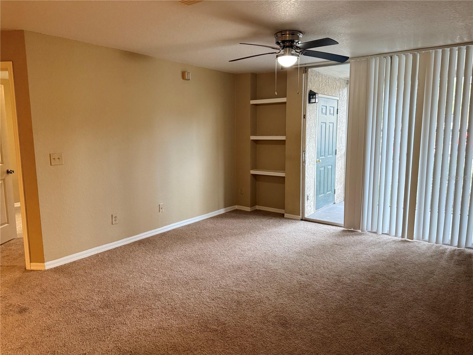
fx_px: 328
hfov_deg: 71.6
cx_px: 236
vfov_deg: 56.8
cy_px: 178
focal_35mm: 24
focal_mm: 6.76
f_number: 1.78
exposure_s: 1/60
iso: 320
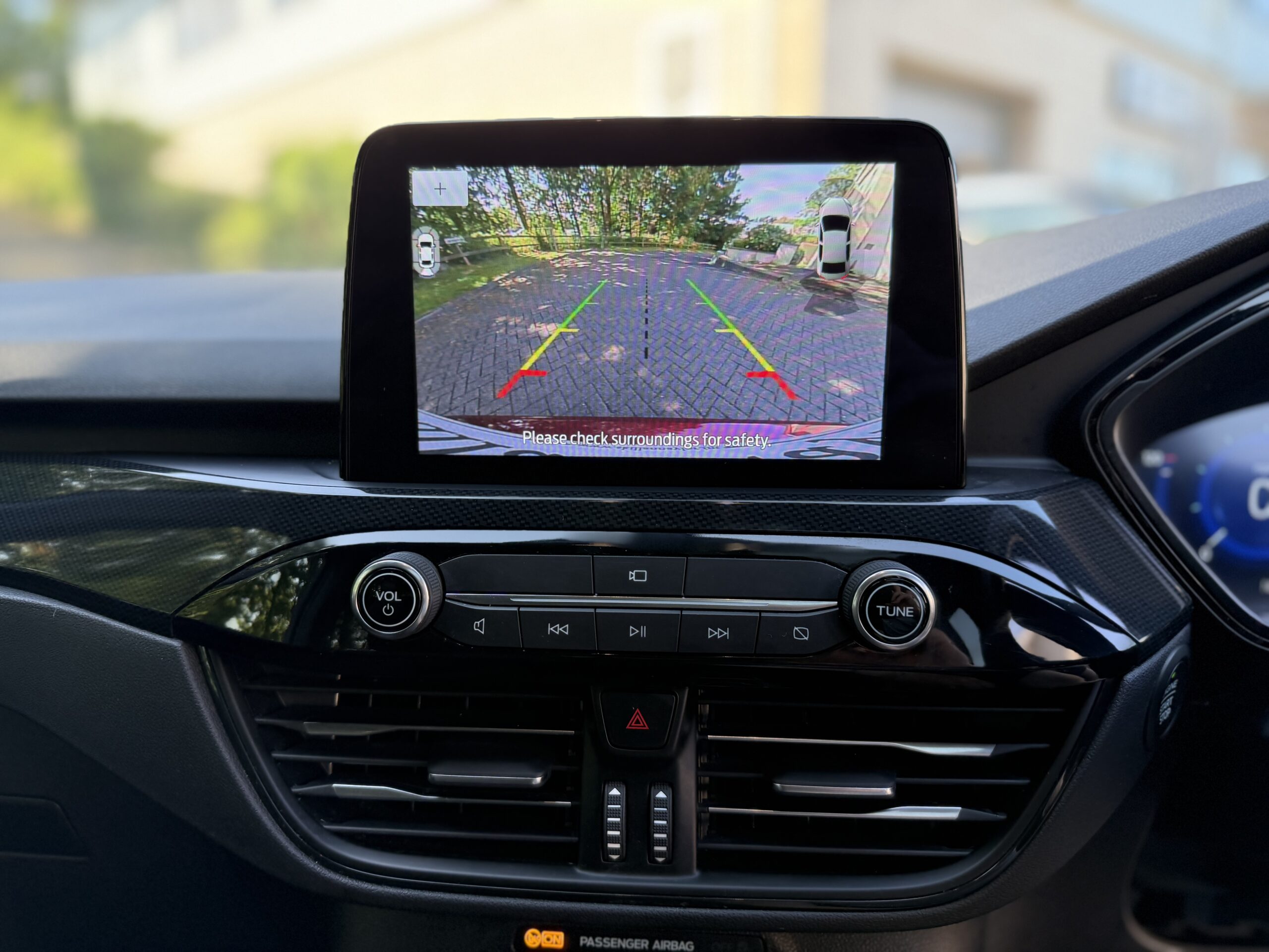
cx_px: 634
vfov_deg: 56.8
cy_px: 476
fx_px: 880
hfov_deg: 71.6
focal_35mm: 24
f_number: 1.78
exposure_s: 1/212
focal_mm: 6.76
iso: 125
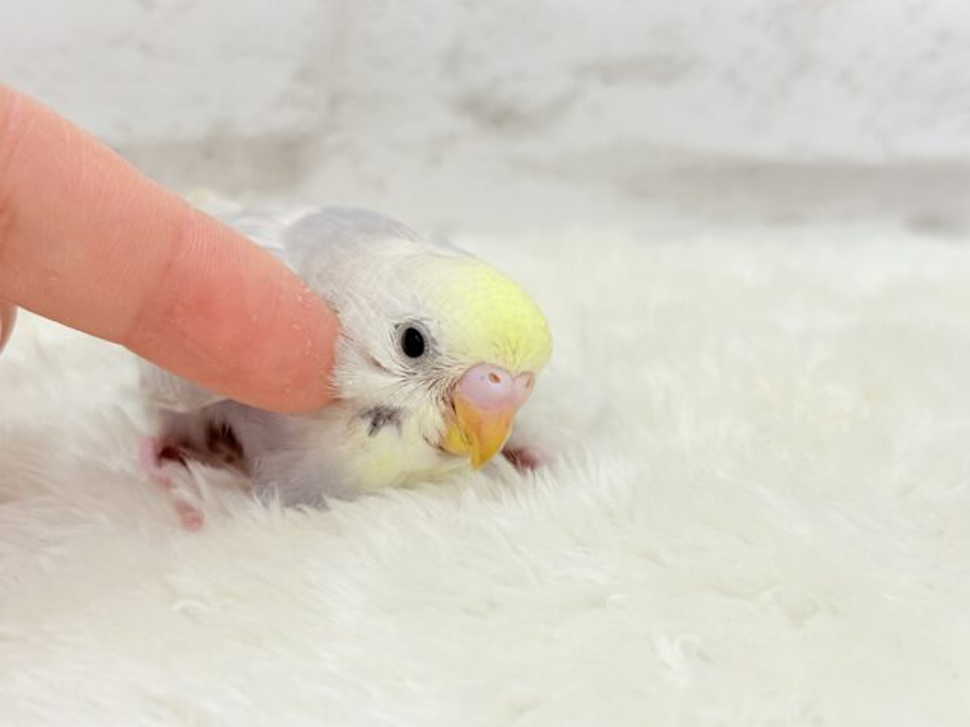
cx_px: 485
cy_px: 364
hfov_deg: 36.8
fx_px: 1457
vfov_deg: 28.0
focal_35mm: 52
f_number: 1.6
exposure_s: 1/50
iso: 32
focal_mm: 5.96
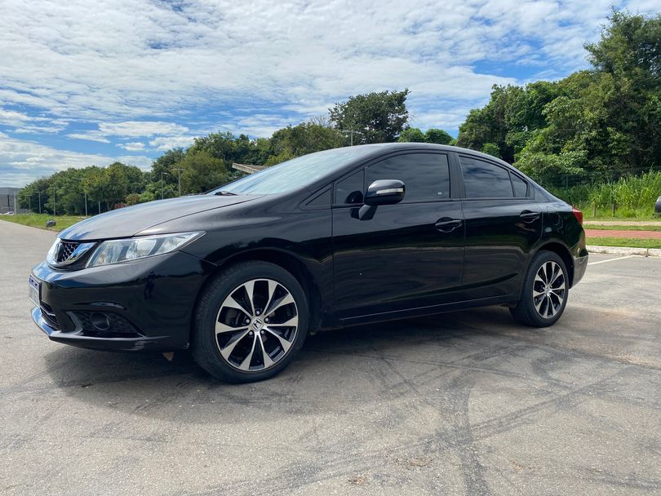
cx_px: 330
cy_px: 248
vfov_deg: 53.1
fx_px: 497
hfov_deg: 67.3
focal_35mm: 26
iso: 32
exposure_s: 1/3497
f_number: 1.8
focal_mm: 4.25
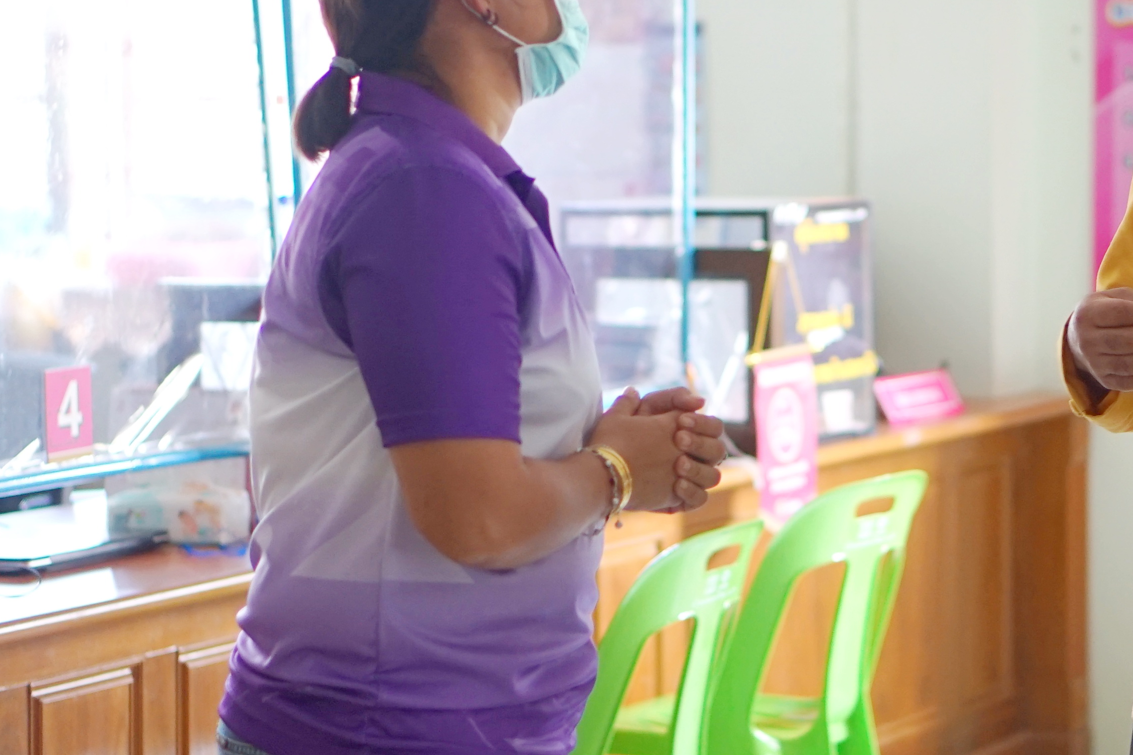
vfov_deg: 10.5
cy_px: 163
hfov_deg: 15.7
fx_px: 4091
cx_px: 847
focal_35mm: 130
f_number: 1.8
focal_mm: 50
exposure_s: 1/60
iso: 800
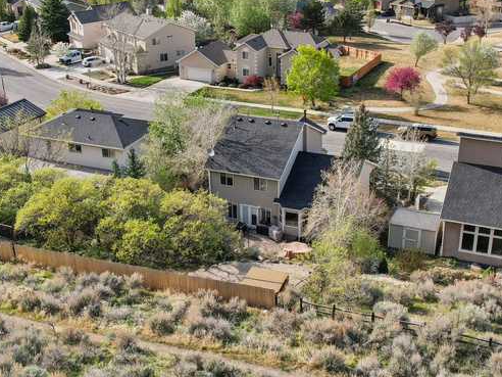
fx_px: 638
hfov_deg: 42.9
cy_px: 171
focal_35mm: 44
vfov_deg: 32.9
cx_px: 247
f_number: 2.8
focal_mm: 8.4
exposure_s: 1/1500
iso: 150
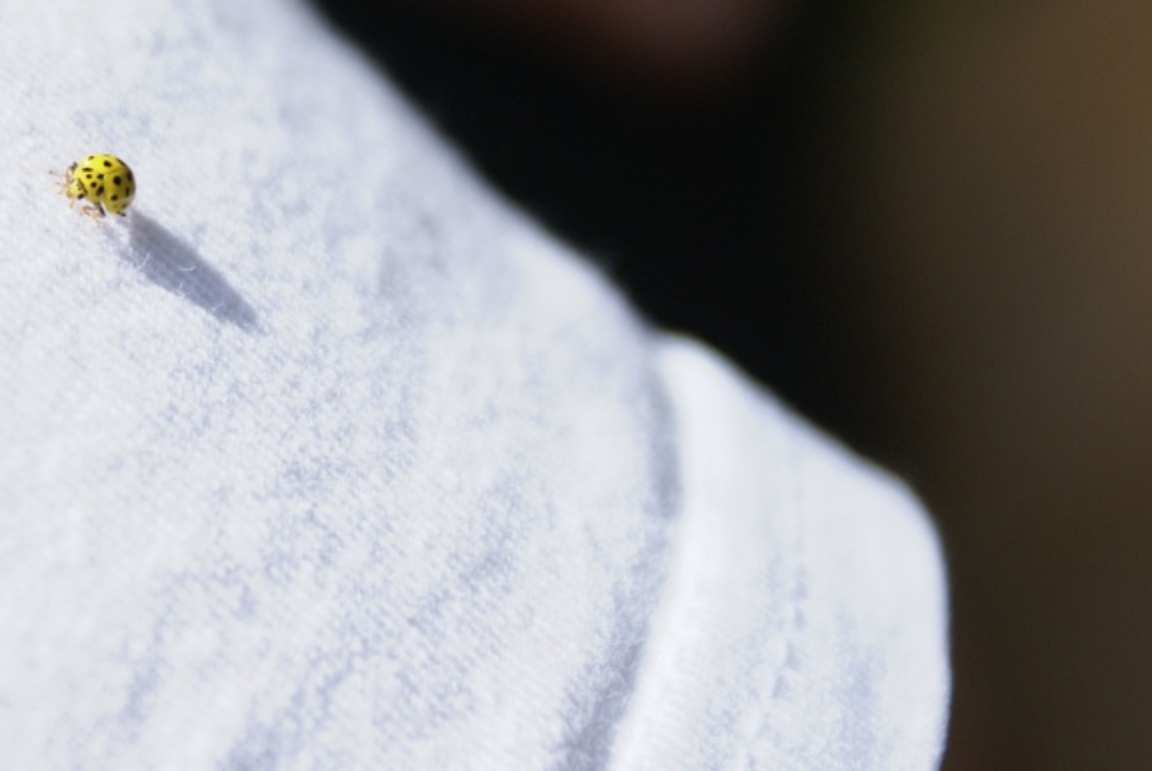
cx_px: 158
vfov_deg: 7.4
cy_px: 203
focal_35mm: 187
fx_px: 5992
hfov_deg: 10.9
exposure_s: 1/640
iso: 100
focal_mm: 70
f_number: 6.3
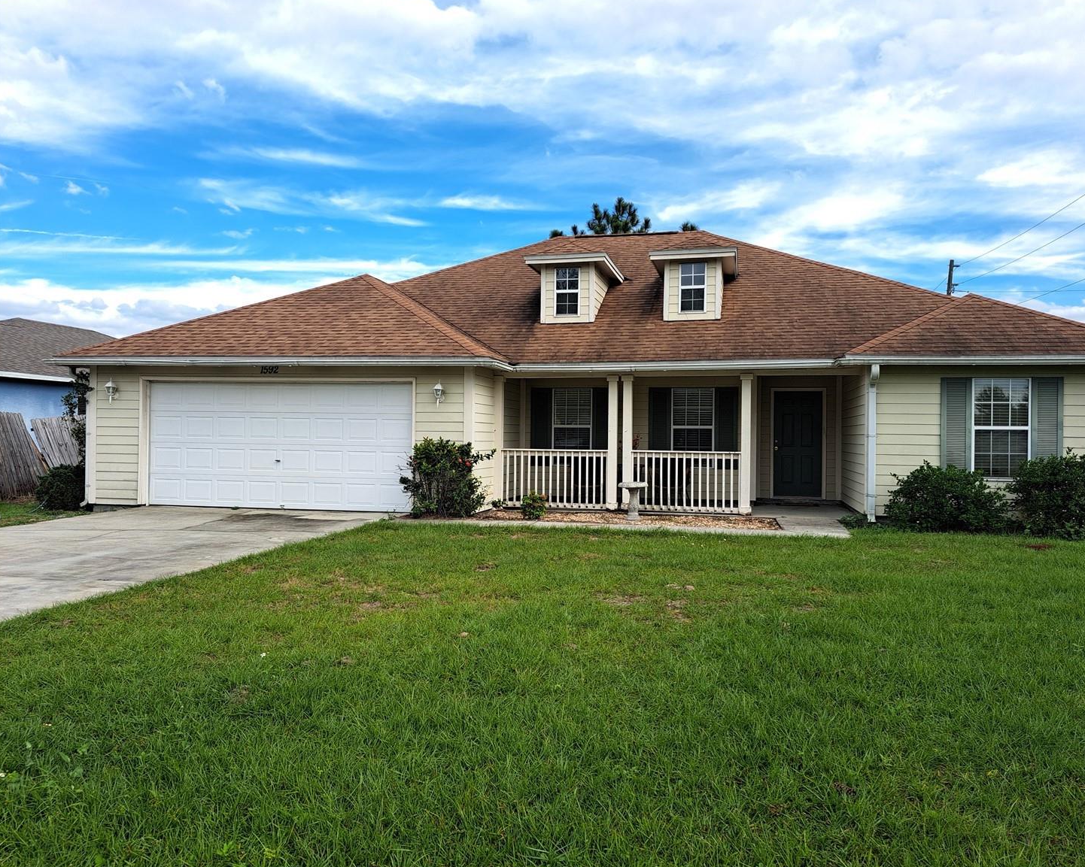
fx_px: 835
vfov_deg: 54.9
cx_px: 597
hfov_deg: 65.9
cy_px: 433
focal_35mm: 26
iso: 50
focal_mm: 5.23
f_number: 1.8
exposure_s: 1/639
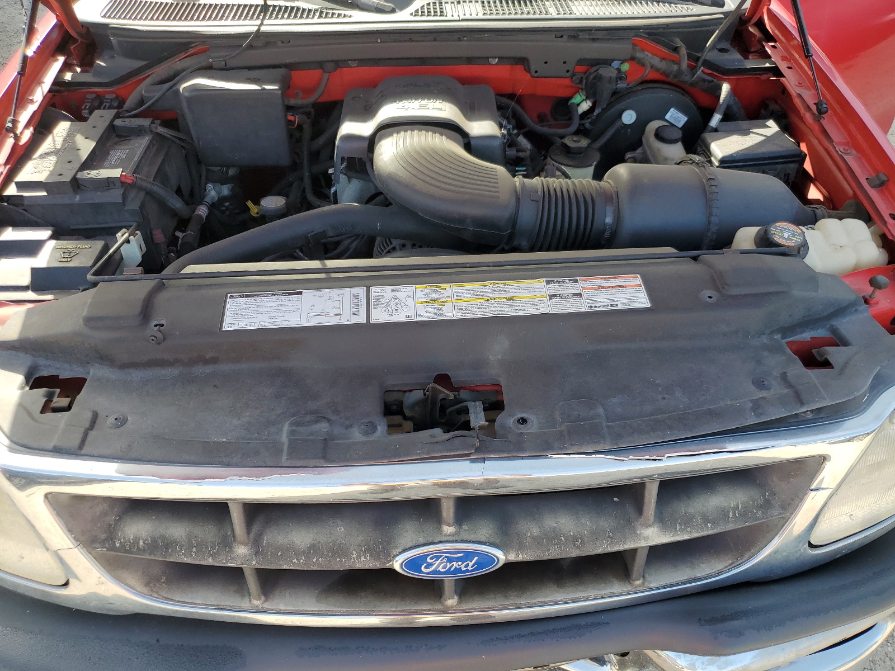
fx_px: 672
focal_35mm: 26
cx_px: 448
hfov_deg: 67.3
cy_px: 336
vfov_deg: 53.1
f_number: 1.5
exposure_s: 1/556
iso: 50
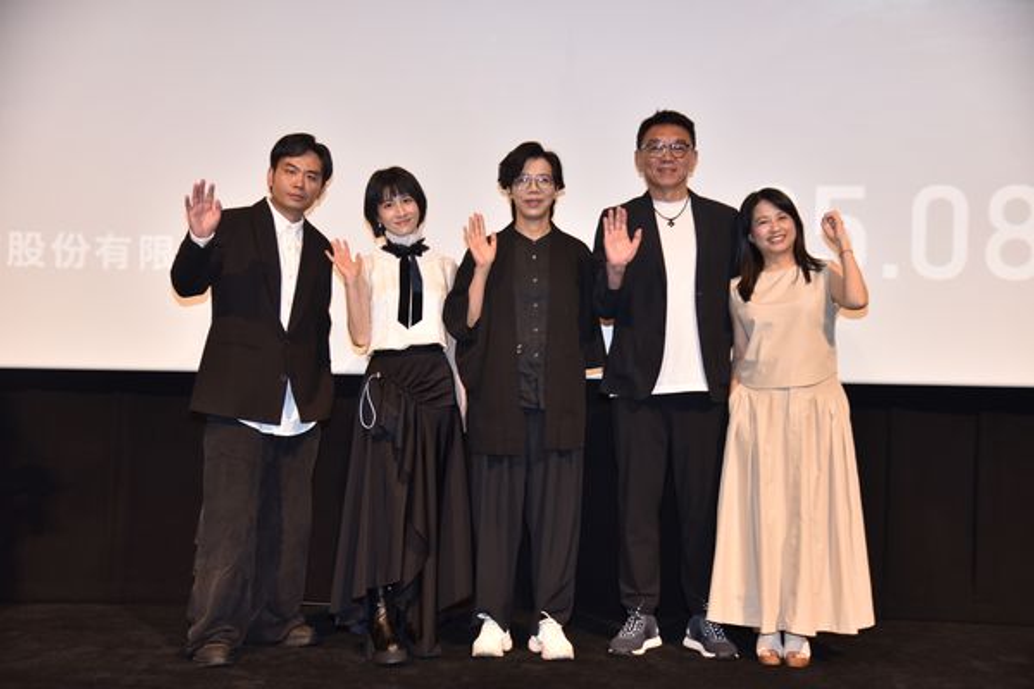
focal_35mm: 50
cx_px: 517
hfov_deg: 39.6
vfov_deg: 27.0
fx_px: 1436
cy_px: 344
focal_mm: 50
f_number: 4
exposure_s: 1/160
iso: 1000
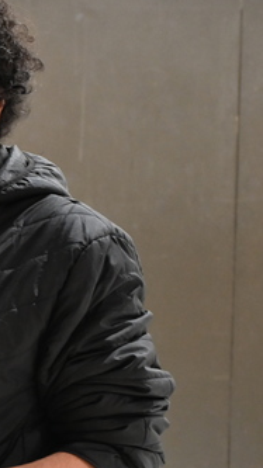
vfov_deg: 16.1
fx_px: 1639
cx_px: -308
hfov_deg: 8.6
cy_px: 393
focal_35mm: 132
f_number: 4
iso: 3200
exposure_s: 1/80
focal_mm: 41
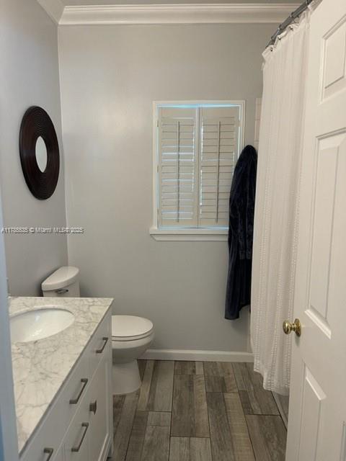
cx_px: 173
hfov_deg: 53.1
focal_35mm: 26
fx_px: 347
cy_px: 230
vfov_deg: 67.3
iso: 80
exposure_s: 1/60
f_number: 1.6
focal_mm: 5.1
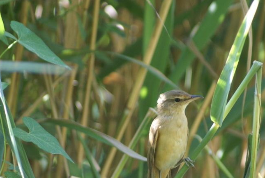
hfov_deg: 2.9
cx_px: 166
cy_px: 121
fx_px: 5263
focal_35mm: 714
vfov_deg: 1.9
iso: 400
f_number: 5.6
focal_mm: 300
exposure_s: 1/125
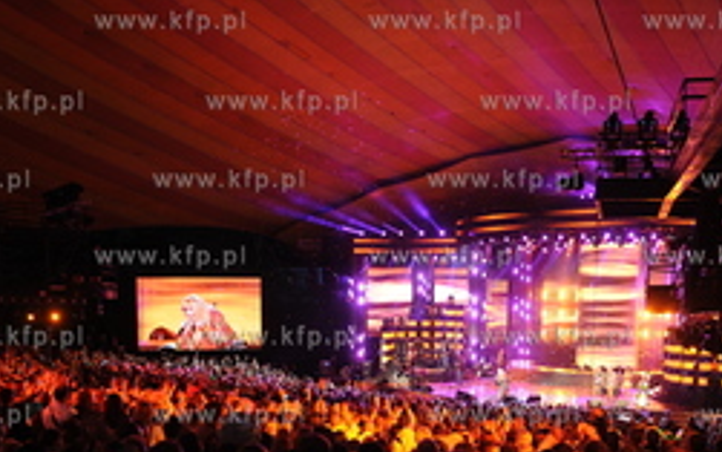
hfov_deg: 50.3
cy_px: 374
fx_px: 768
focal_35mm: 39
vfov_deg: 31.8
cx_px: 383
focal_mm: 24
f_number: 4
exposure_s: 1/20
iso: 800
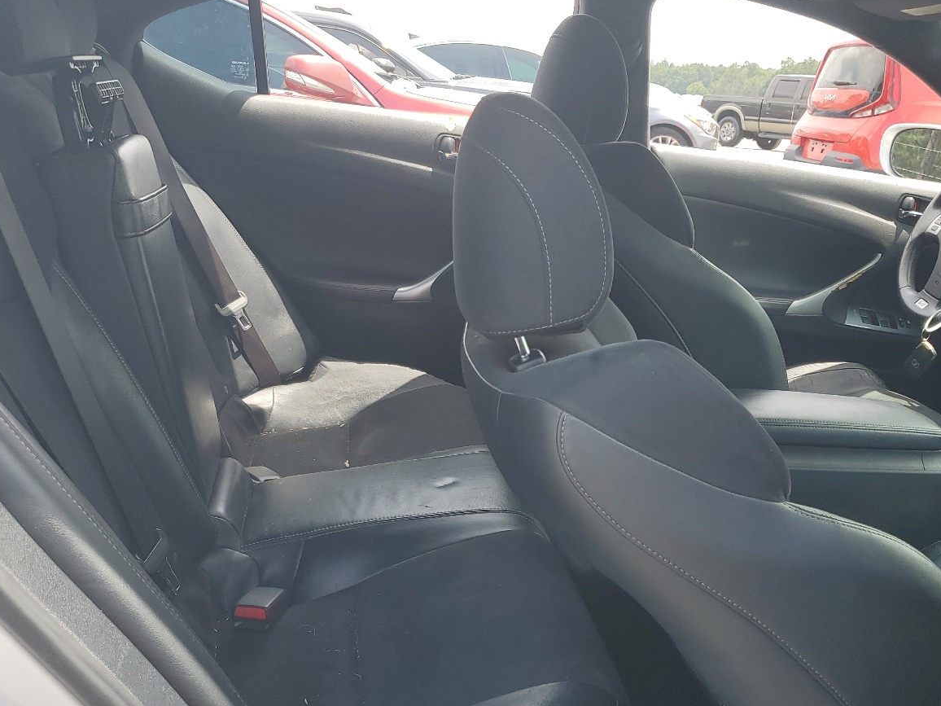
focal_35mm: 36
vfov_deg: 39.4
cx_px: 488
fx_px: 979
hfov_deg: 51.3
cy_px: 446
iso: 50
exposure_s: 1/625
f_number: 1.5
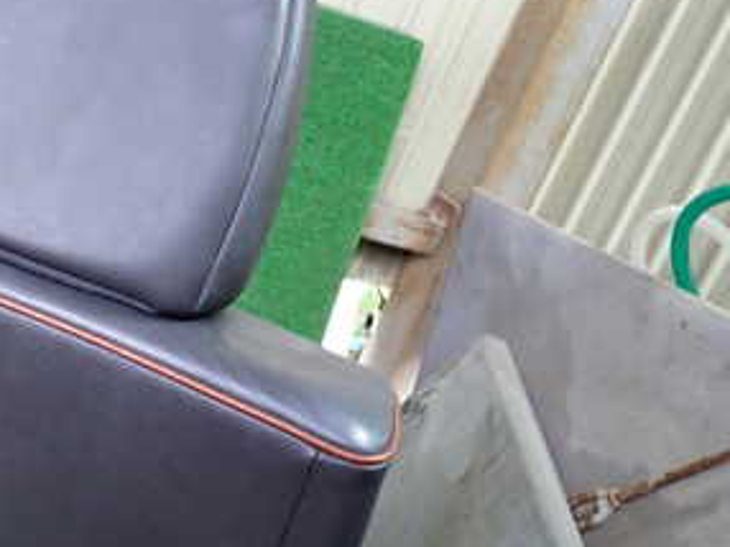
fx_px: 1327
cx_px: -15
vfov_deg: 23.1
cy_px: 394
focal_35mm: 63
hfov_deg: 28.7
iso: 640
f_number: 2.3
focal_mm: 5.4
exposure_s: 1/30
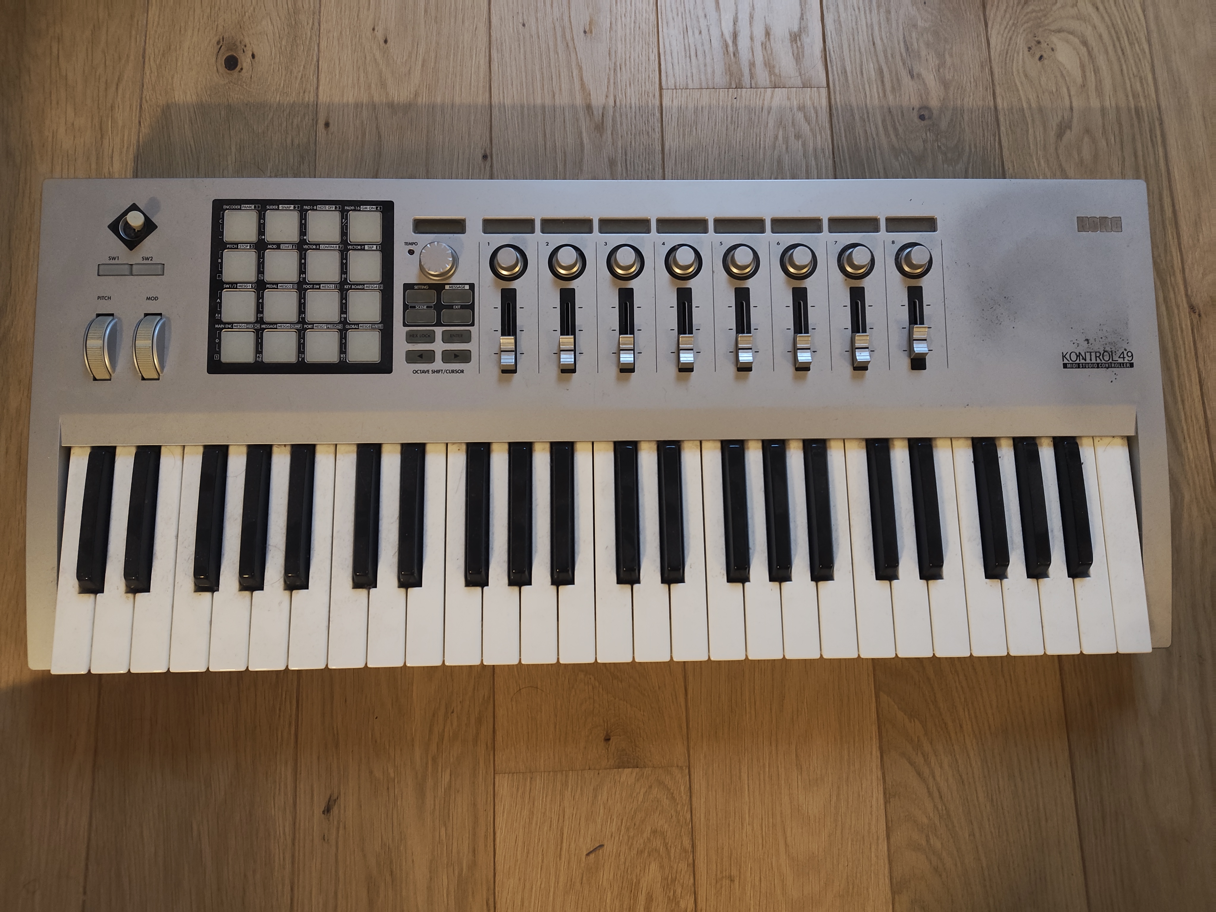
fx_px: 843
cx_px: 608
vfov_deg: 56.8
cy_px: 456
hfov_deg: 71.6
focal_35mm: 24
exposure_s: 1/25
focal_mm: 5.56
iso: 2610
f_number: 1.88
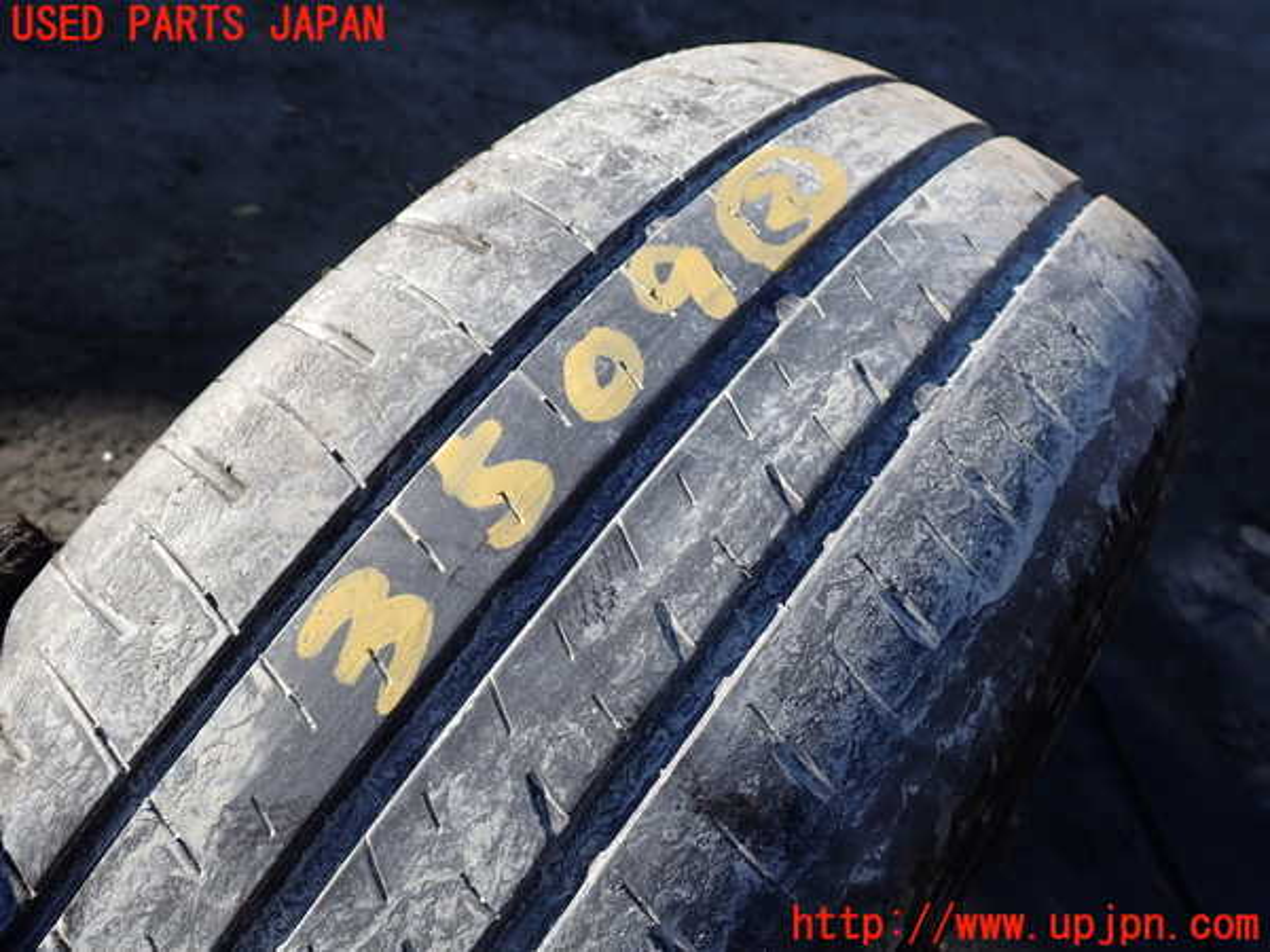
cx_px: 635
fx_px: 1101
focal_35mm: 30
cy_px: 476
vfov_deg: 46.8
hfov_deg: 60.0
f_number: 3.2
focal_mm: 5.4
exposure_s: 1/500
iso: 100
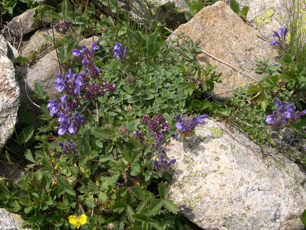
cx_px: 153
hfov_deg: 49.0
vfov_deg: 37.7
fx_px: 336
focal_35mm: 38
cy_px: 115
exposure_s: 1/168
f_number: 7.6
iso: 100
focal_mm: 8
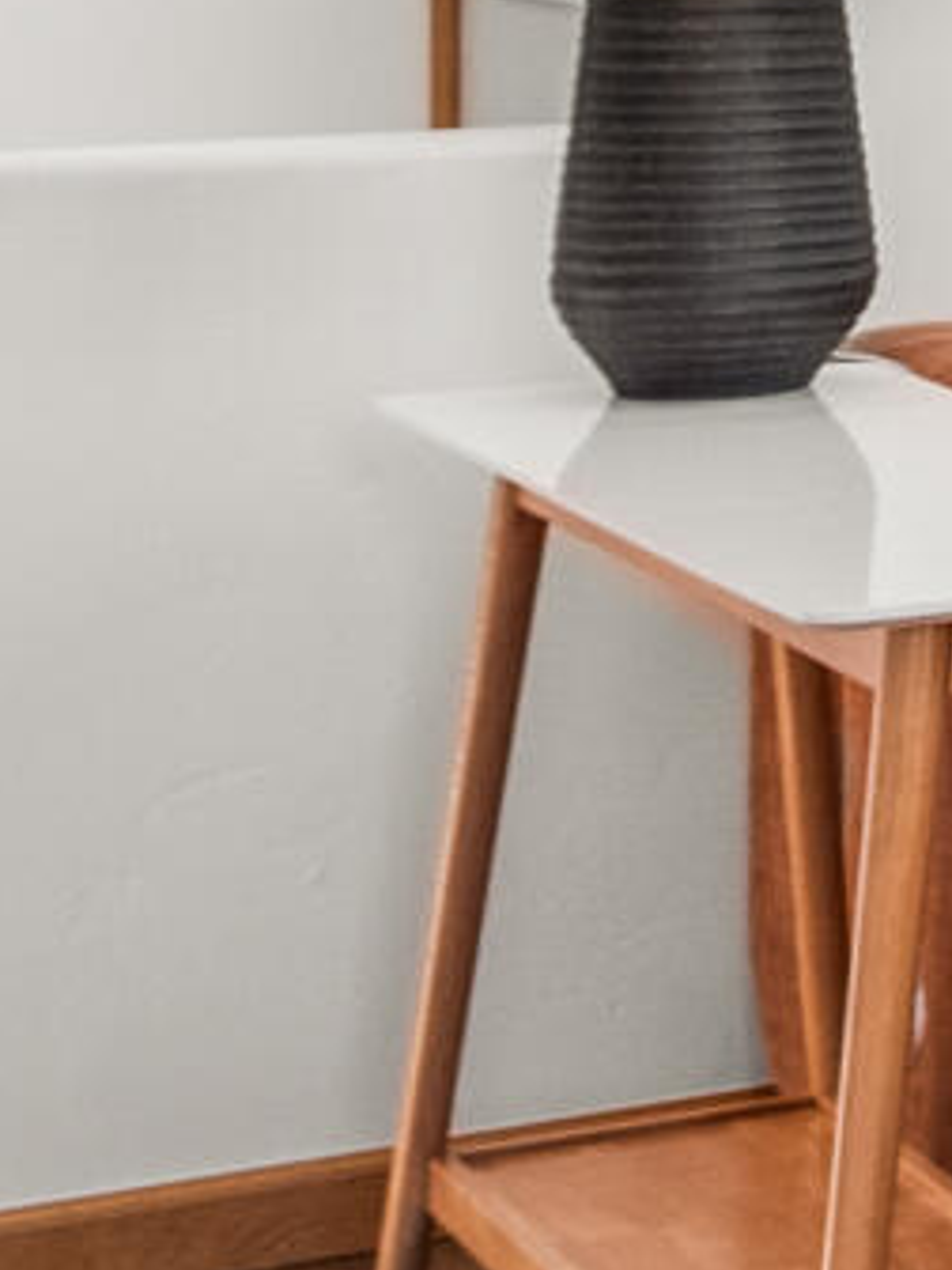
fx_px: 5354
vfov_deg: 13.1
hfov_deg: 7.5
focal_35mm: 146
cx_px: 3695
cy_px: -352
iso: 400
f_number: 7.1
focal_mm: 17
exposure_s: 1/100
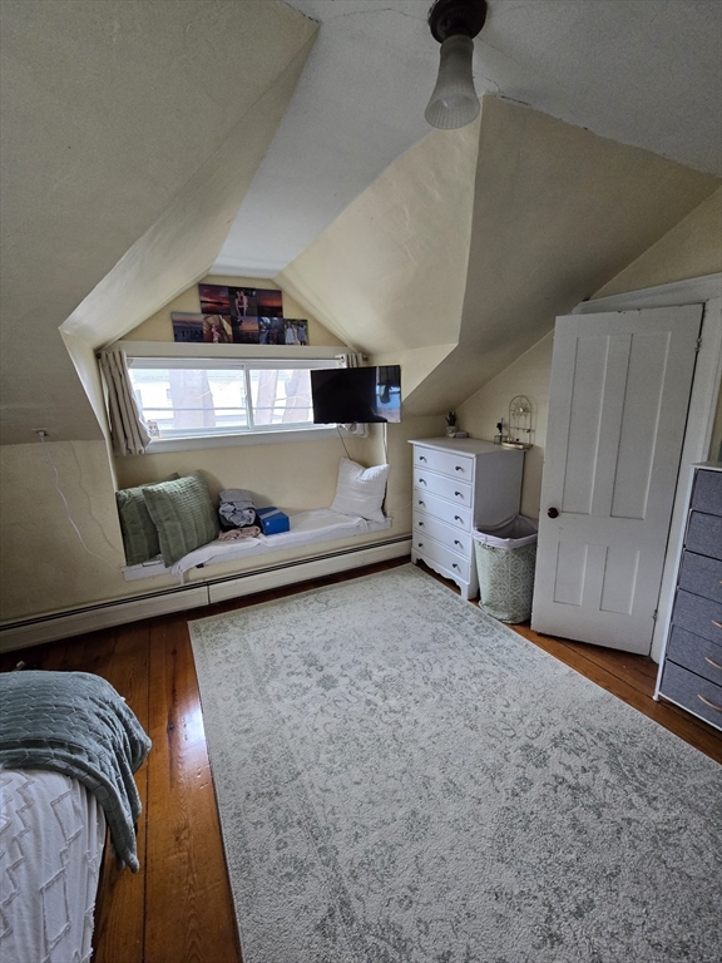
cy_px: 482
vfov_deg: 106.2
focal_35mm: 13
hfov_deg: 89.9
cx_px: 361
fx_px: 362
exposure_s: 1/60
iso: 250
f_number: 2.2
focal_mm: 2.2
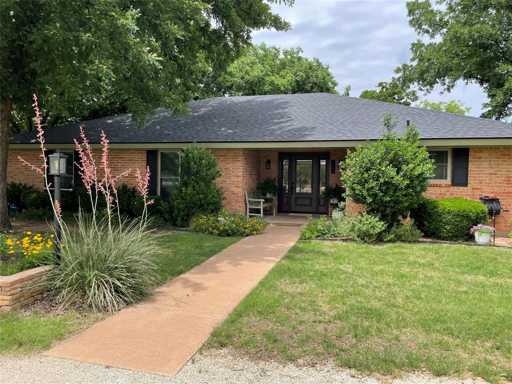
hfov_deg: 67.3
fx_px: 385
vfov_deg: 53.1
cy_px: 192
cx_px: 256
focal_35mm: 26
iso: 32
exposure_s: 1/1916
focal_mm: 4.2
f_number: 1.6
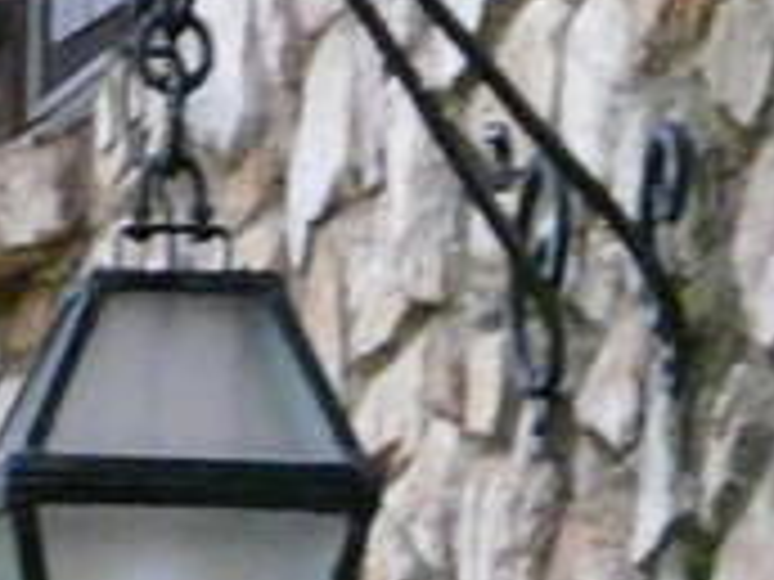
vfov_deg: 2.4
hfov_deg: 3.2
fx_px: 13684
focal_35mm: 612
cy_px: 184
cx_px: -549
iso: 800
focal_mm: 21.1
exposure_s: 1/60
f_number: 3.6
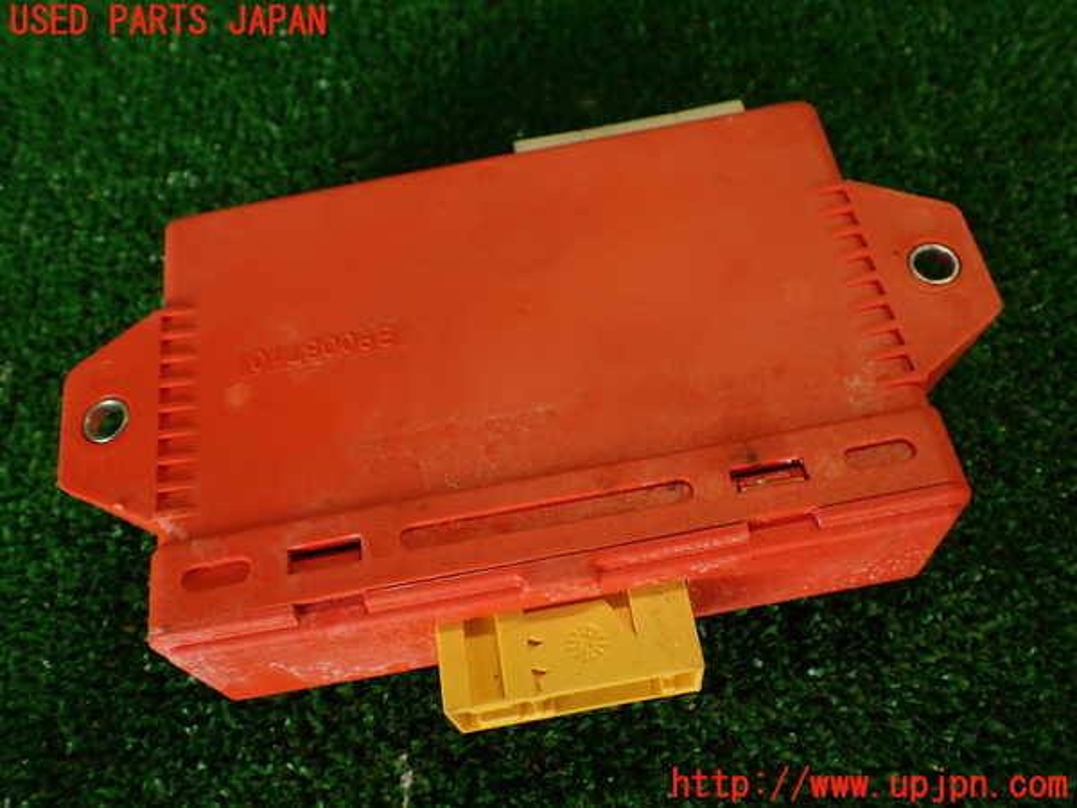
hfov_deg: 56.8
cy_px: 404
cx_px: 538
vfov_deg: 44.2
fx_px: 996
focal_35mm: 32
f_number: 2.4
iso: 125
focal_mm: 5.79
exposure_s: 1/60
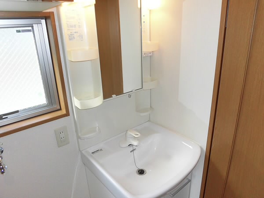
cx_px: 132
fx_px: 183
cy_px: 99
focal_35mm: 24
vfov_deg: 56.8
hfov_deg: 71.6
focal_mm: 4.3
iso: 100
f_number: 3.1
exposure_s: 1/60
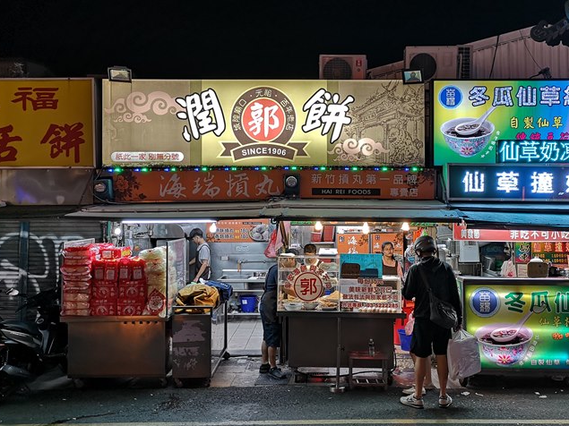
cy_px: 197
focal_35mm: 34
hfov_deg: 53.8
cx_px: 316
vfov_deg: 41.8
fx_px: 559
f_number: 1.8
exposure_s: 1/60
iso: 160
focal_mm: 3.95
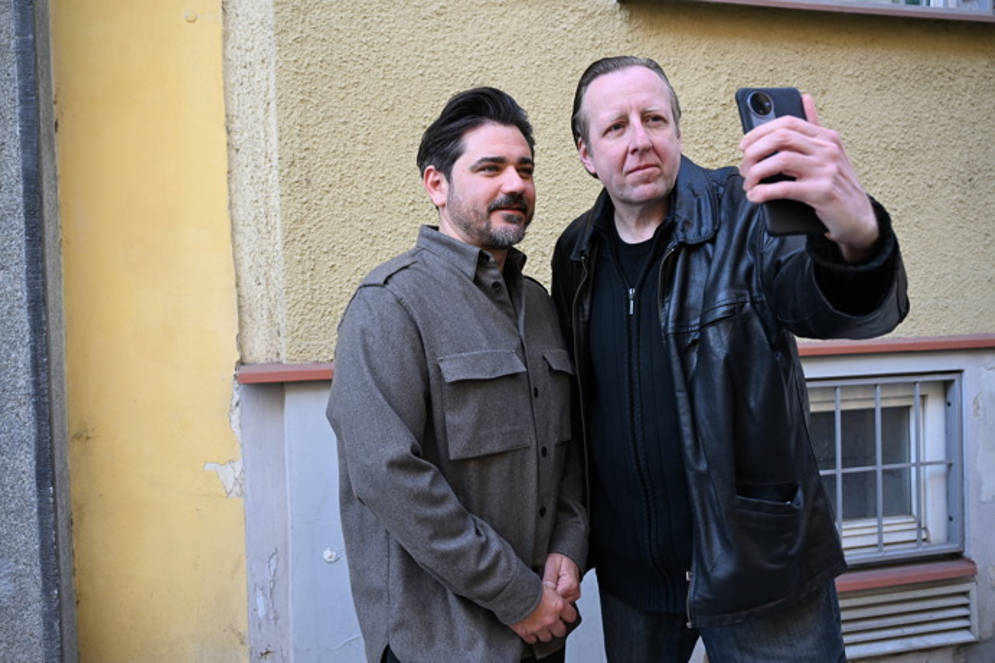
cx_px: 498
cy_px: 332
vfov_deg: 41.7
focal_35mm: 32
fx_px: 871
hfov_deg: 59.5
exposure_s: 1/500
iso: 800
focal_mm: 31.5
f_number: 4.5
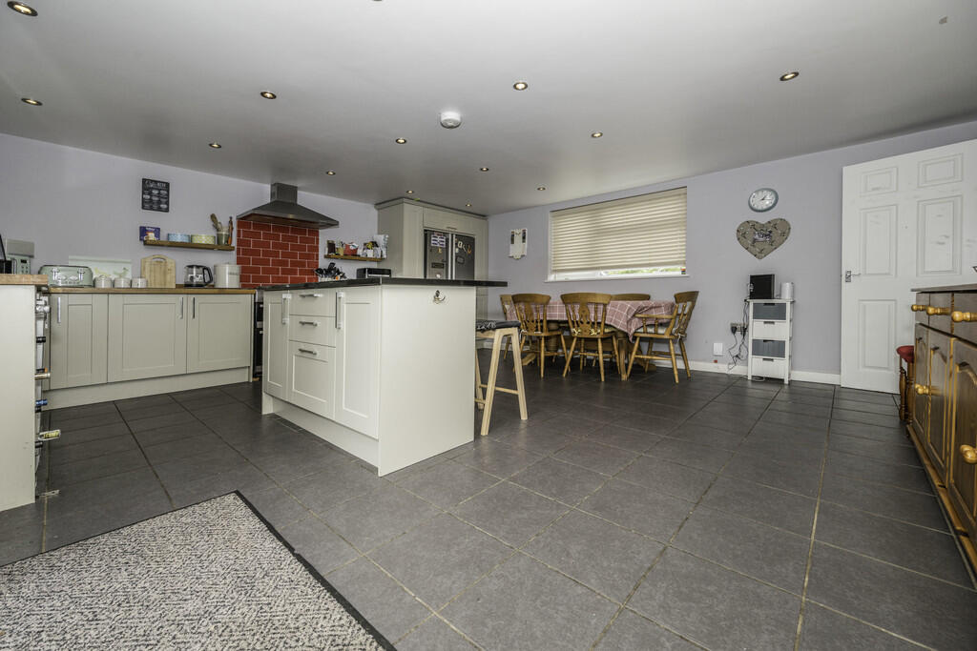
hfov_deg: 104.2
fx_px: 380
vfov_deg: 81.2
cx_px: 488
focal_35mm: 14
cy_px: 326
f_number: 7.1
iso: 400
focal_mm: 14
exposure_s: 1/125
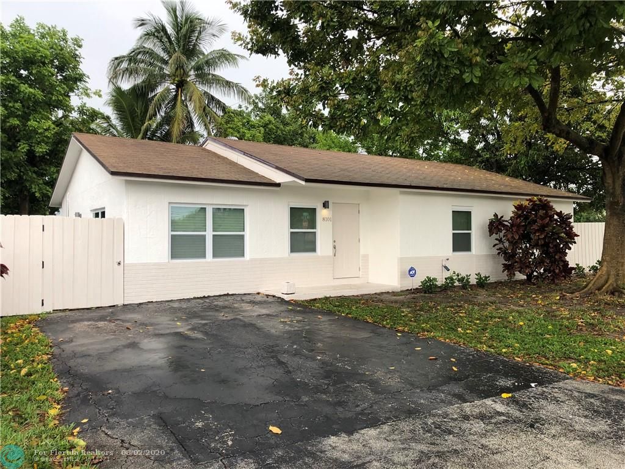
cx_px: 312
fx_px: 506
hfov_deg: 63.4
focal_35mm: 28
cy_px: 234
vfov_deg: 49.7
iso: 20
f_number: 1.8
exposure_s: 1/405
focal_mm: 4
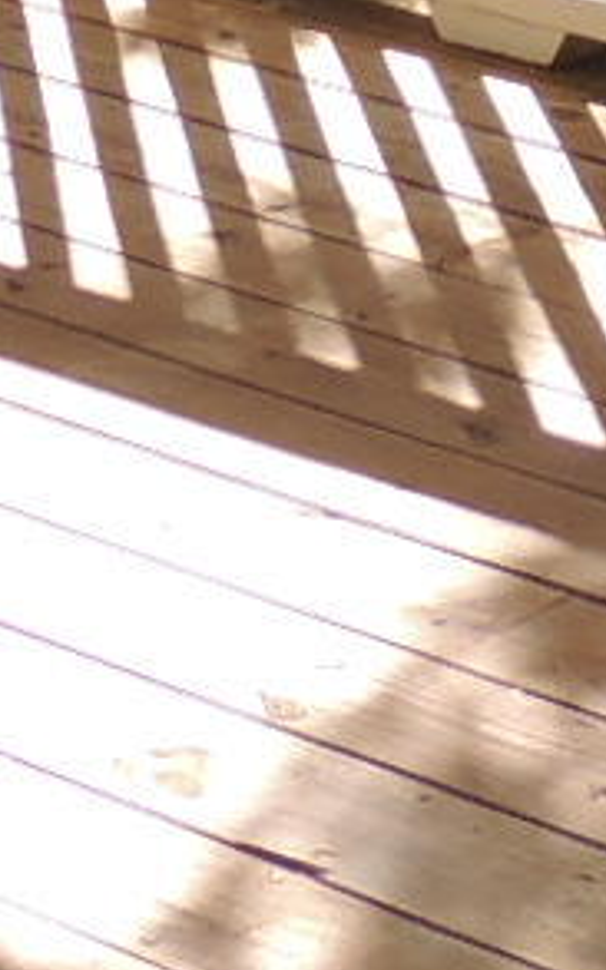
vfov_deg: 10.0
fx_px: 5208
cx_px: 791
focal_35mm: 197
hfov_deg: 6.6
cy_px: -897
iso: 100
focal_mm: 4.3
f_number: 3
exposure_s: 1/400
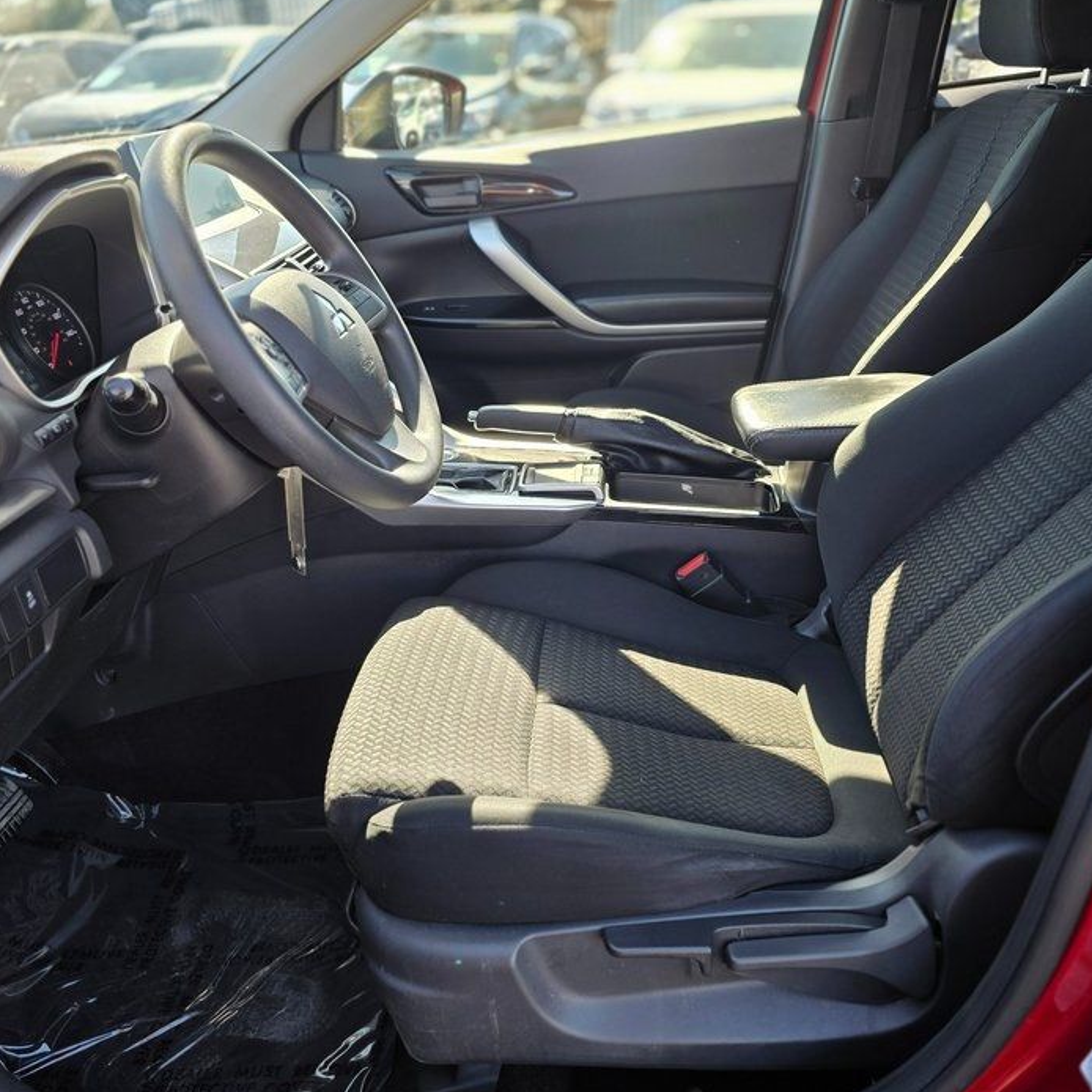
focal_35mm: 30
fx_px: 1071
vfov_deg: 54.0
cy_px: 518
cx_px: 576
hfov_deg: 54.0
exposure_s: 1/180
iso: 32
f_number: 1.7
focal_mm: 6.3
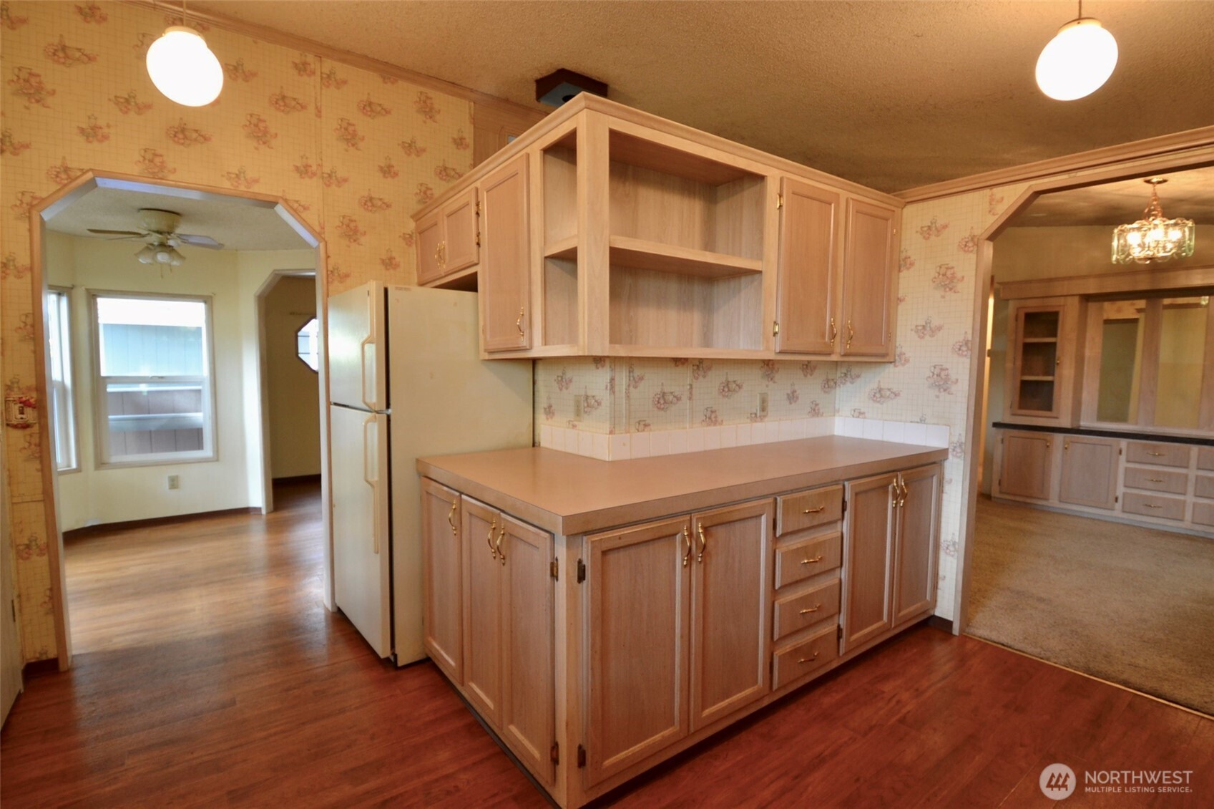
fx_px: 506
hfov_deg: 100.4
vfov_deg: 77.3
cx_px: 607
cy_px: 404
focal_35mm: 15
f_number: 3.5
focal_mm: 10
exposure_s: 1/30
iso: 400
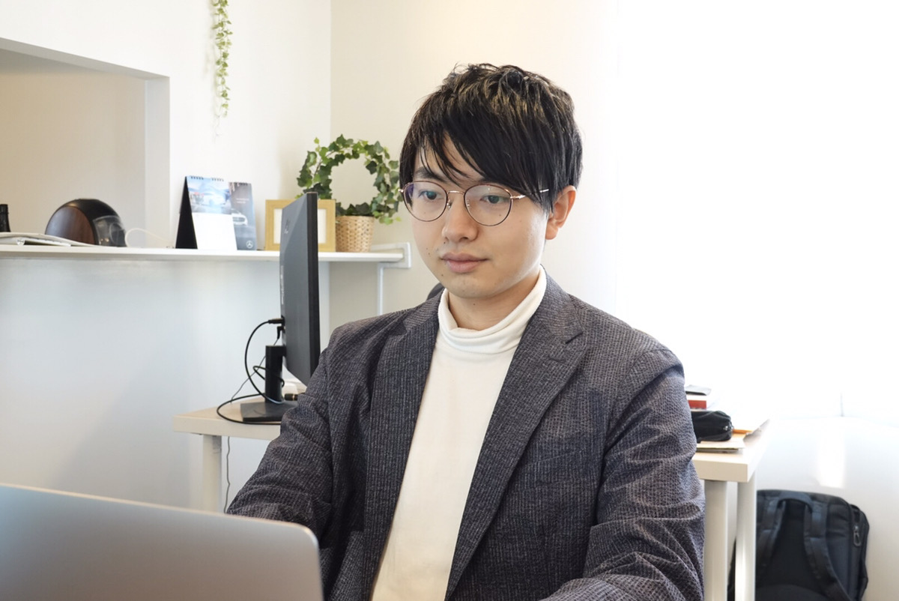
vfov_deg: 34.3
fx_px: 975
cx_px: 450
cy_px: 300
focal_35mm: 39
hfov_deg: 49.5
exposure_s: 1/40
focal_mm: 14.4
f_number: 3.5
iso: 800
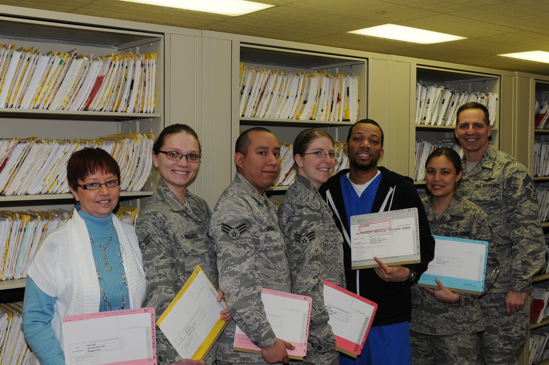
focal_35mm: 46
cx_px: 274
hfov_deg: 42.4
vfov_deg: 28.9
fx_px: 708
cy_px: 182
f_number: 5.6
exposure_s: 1/60
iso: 400
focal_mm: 31
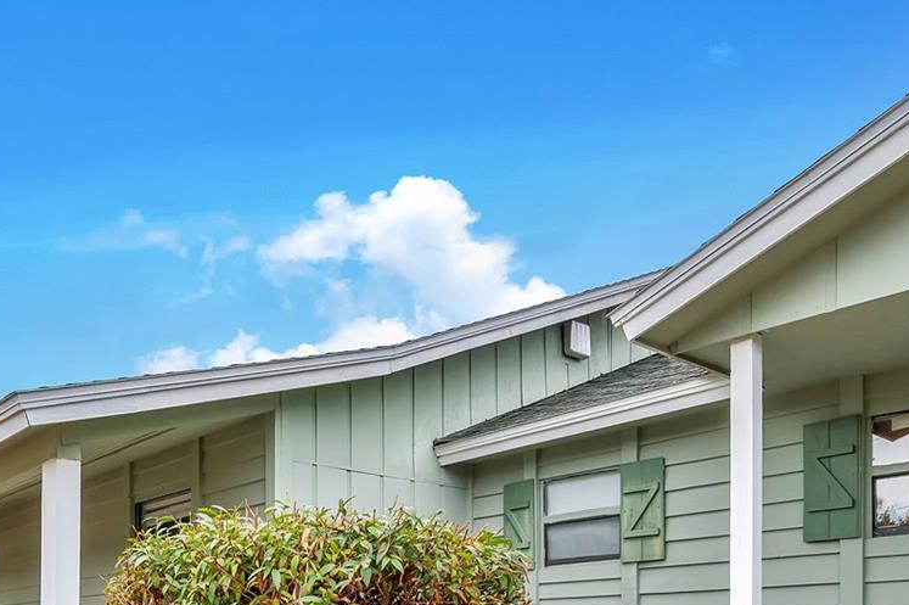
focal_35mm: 30
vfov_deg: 40.4
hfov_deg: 60.0
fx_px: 757
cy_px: 542
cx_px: 280
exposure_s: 1/1000
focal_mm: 14
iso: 400
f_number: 6.3
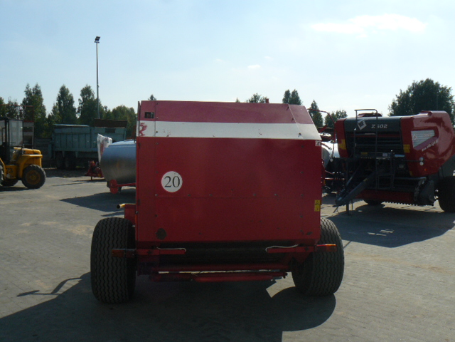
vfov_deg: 39.7
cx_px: 228
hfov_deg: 51.4
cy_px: 171
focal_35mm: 36
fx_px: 473
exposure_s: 1/400
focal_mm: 6
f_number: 7.1
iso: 100
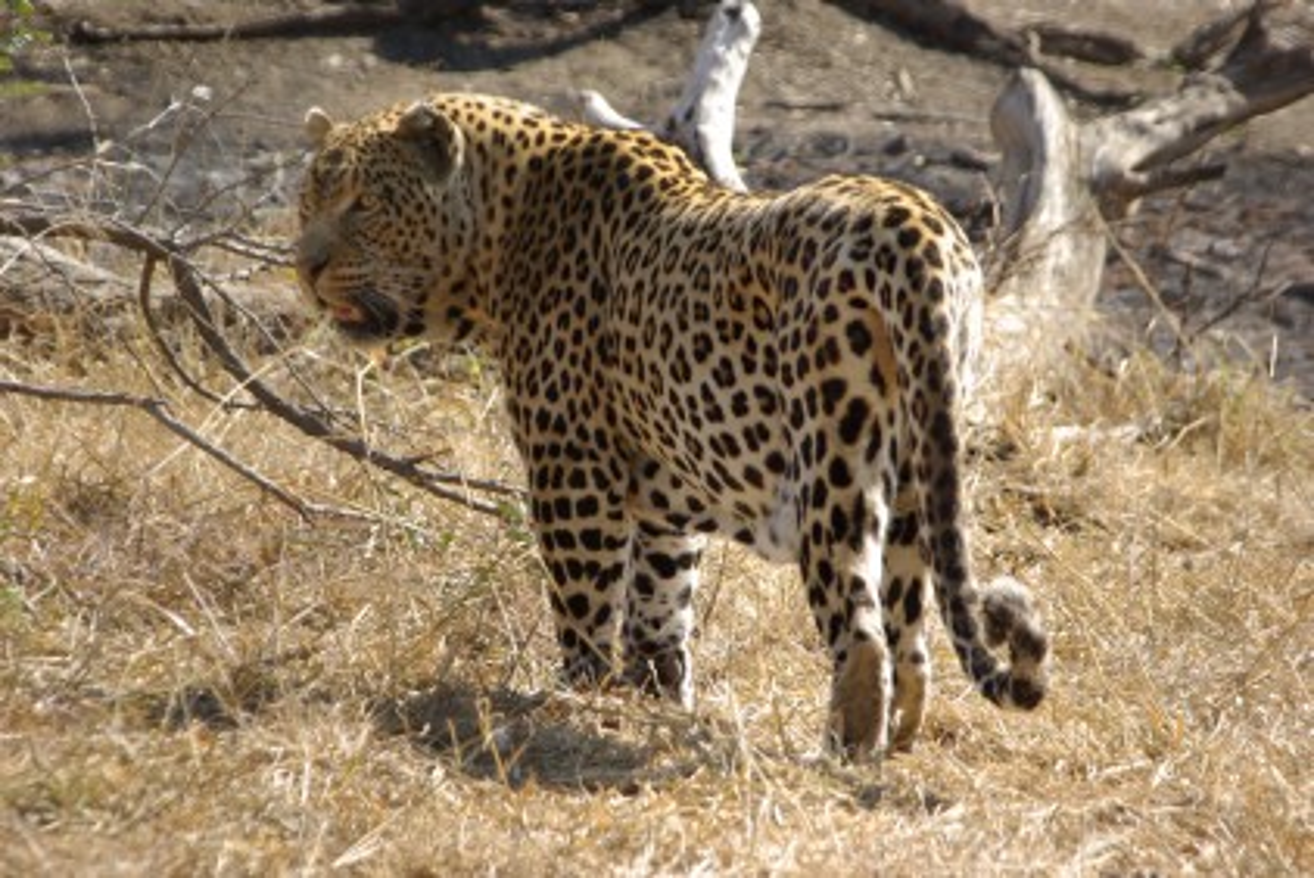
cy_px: 439
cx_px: 657
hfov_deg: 8.7
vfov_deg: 5.8
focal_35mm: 237
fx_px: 8656
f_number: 8
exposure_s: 1/320
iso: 400
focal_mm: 158
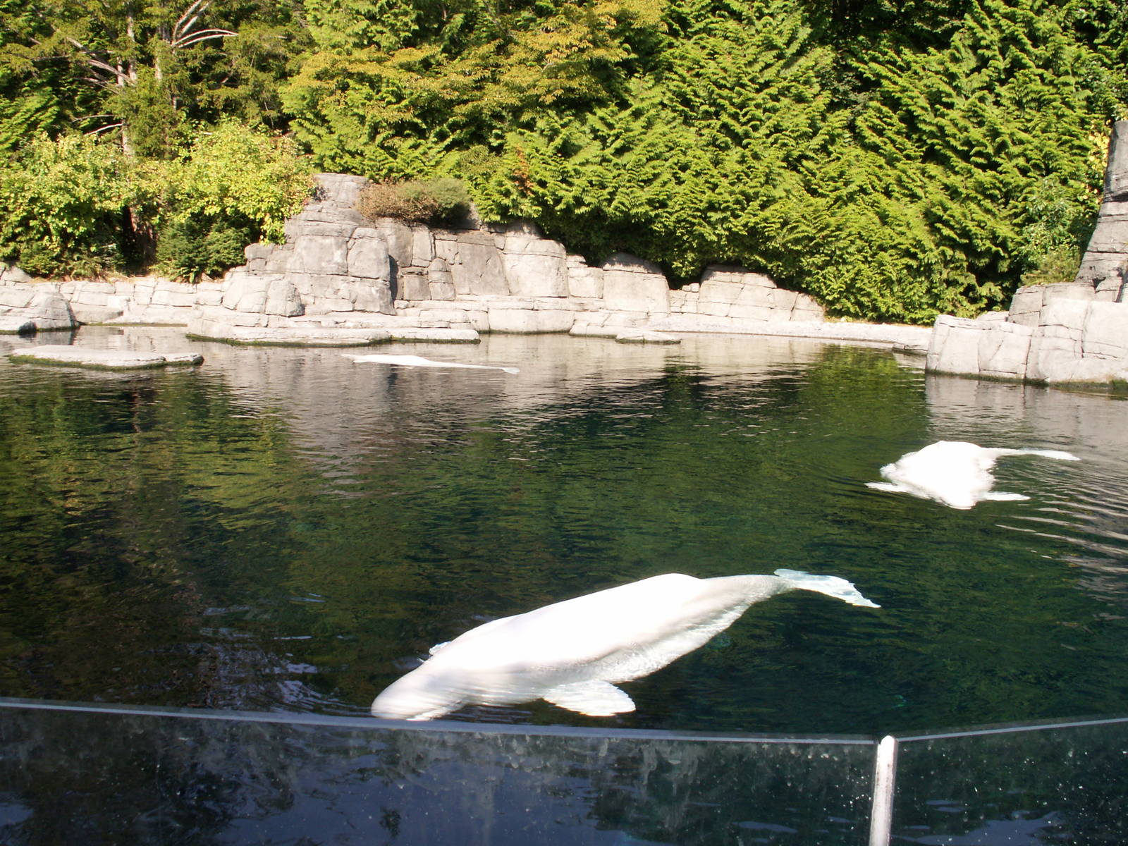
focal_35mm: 35
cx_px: 564
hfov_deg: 52.6
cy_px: 423
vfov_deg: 40.7
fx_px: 1141
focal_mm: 5.86
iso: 50
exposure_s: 1/60
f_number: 8
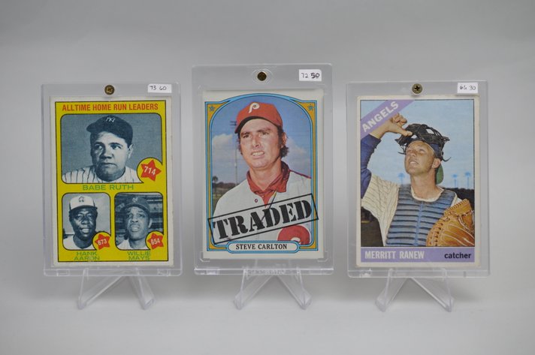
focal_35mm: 60
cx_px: 268
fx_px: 891
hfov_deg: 33.4
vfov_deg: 22.6
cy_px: 178
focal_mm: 40
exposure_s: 1/80
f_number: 4.5
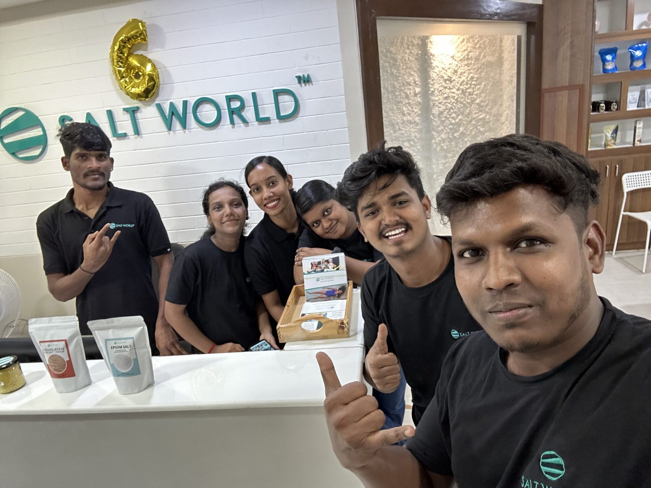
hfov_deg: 73.9
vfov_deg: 58.9
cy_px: 244
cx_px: 326
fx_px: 433
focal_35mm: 23
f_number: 1.9
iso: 320
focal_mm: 2.69
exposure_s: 1/25
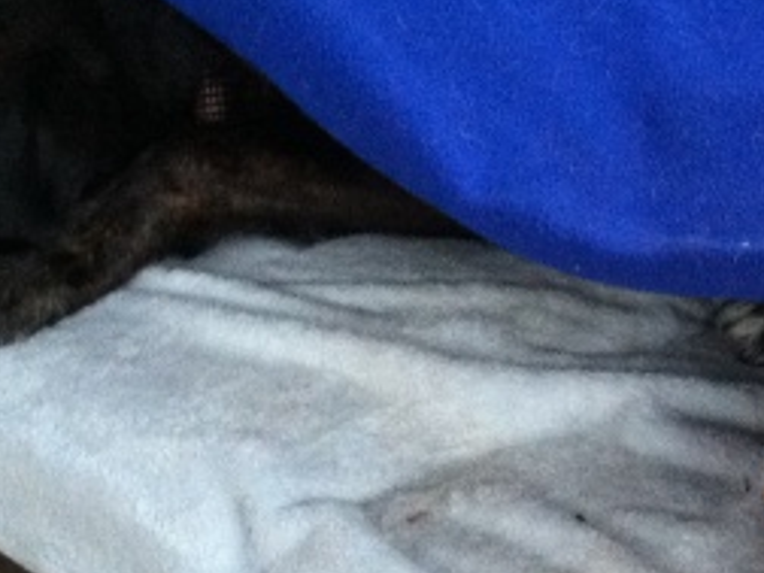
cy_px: 434
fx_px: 2450
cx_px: 752
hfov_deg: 17.3
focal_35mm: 111
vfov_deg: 13.3
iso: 400
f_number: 2.8
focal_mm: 3.85
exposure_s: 1/15
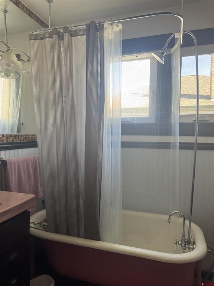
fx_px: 198
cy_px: 143
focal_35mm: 24
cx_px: 107
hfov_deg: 56.8
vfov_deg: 71.6
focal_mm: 6.76
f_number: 1.78
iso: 160
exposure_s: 1/121
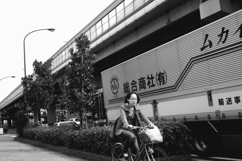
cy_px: 80
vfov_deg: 32.6
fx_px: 276
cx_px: 121
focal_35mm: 41
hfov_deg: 47.4
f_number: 10
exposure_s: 1/640
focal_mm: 24.2
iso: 800
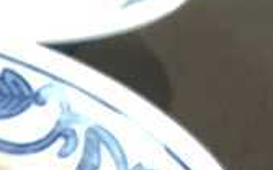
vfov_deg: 5.3
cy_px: 641
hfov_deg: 9.2
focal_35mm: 221
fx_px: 1643
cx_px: -147
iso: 100
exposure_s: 1/12
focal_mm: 3.99
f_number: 1.8
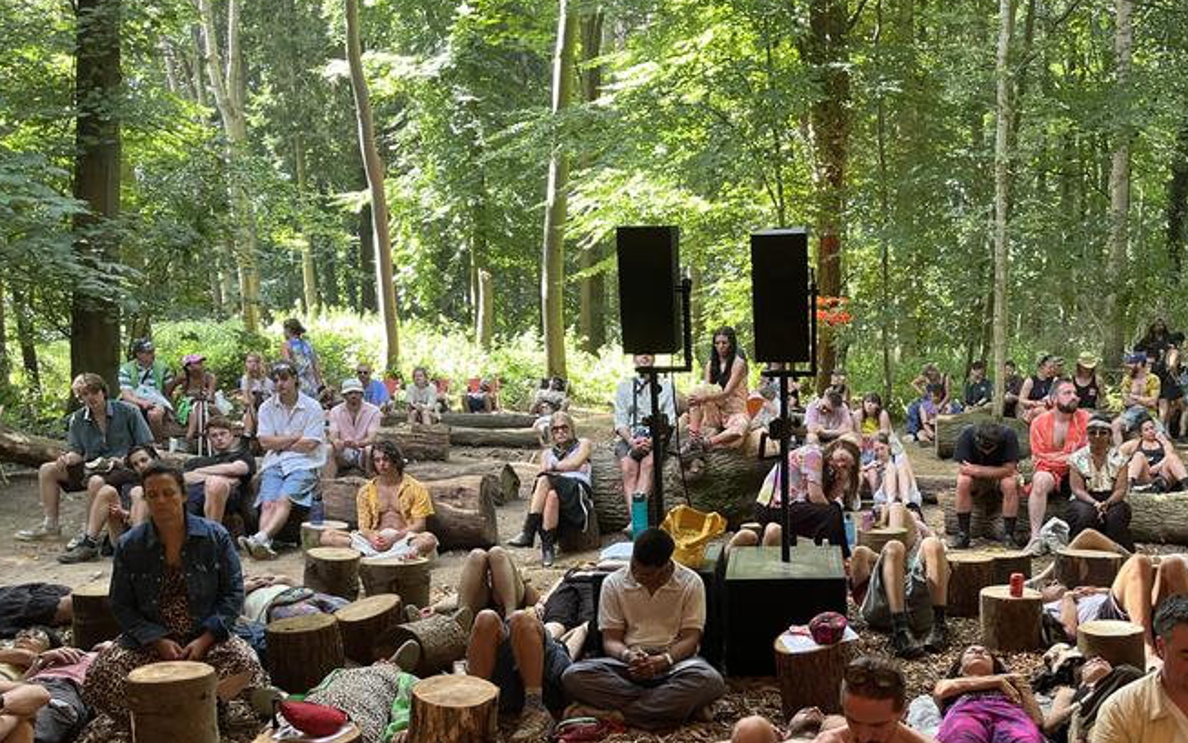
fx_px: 1230
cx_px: 773
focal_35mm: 38
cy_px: 533
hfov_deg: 50.8
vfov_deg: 33.1
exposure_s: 1/121
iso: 125
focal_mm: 5.1
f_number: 1.6
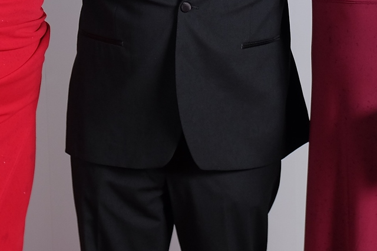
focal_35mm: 121
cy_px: -70
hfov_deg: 16.9
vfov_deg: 11.1
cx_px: 138
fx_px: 1266
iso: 400
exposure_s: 1/180
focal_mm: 28.9
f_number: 4
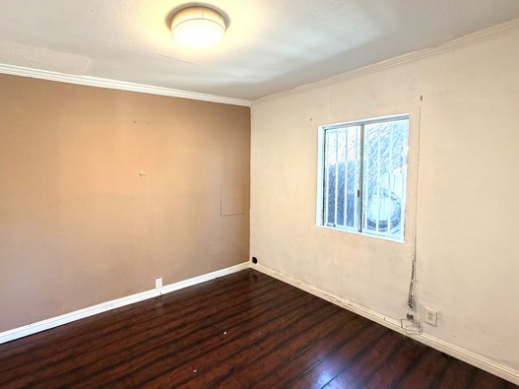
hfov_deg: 90.2
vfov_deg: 74.6
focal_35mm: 17
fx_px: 255
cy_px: 180
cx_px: 215
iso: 250
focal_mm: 2.22
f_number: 2.2
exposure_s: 1/60
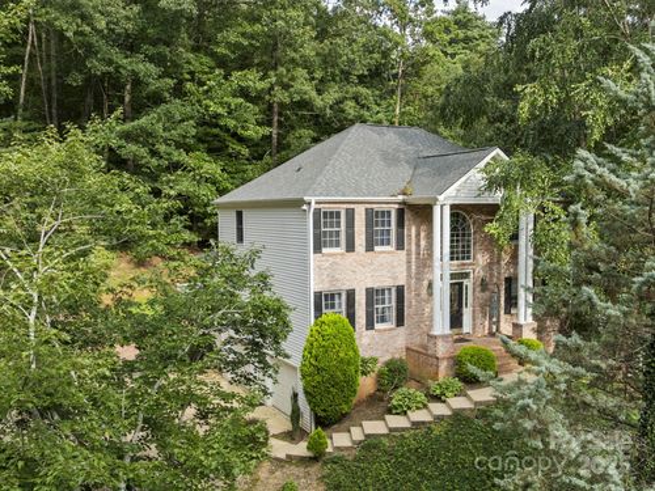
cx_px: 328
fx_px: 454
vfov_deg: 56.8
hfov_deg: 71.6
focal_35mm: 24
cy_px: 246
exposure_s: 1/400
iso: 160
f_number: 2.8
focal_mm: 12.29
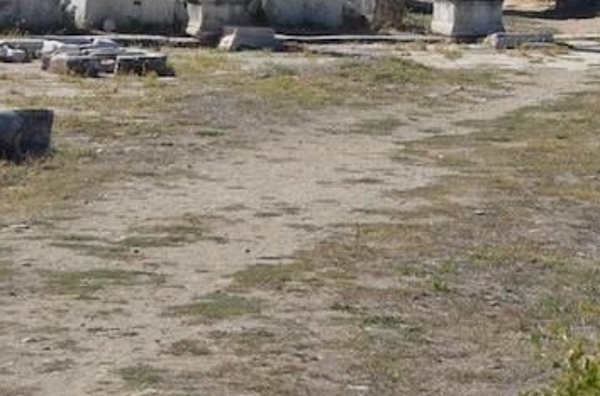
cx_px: 1042
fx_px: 3856
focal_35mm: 232
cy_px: -247
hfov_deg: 8.6
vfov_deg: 5.8
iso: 100
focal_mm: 38
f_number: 8
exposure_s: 1/250
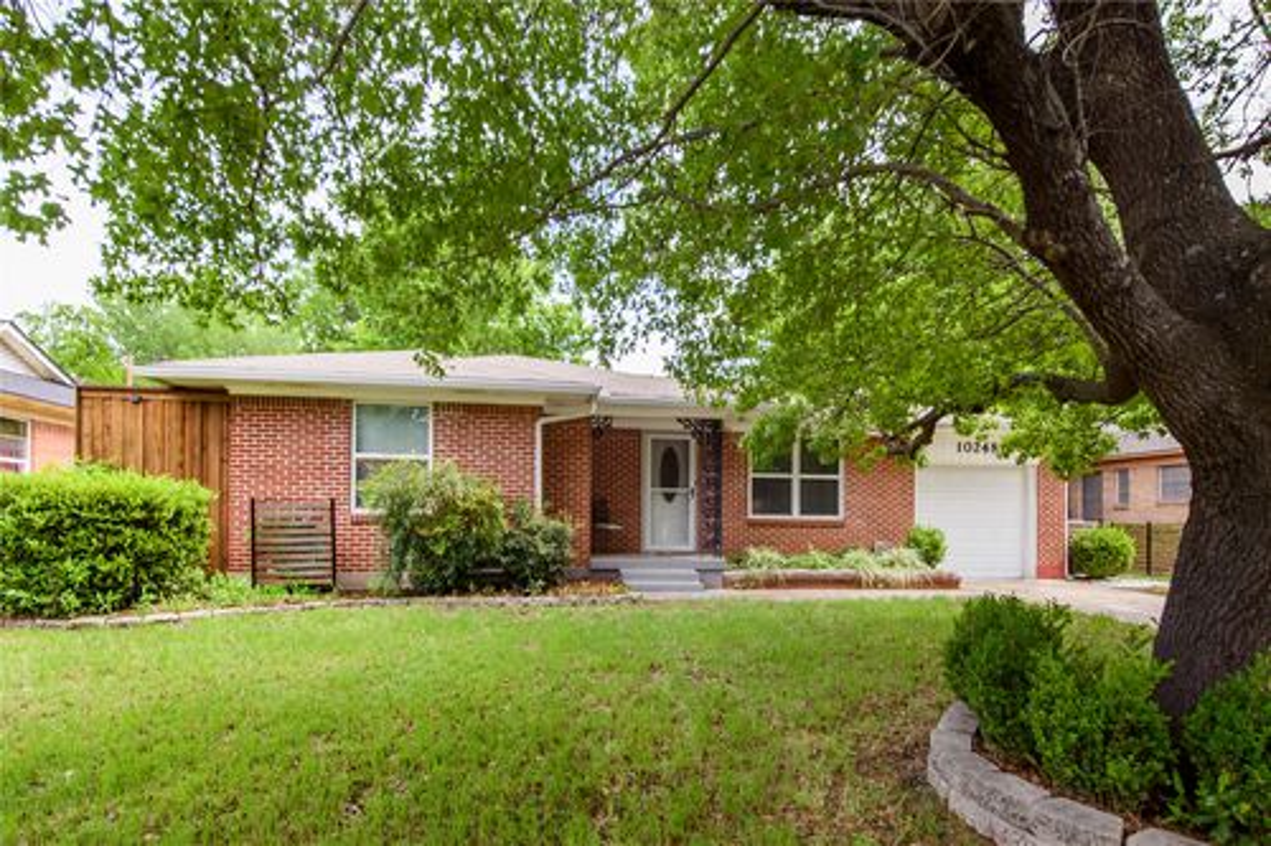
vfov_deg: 73.7
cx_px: 636
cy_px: 423
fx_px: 565
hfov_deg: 96.8
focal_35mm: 16
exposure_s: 1/30
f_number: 9
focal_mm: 16
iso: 100
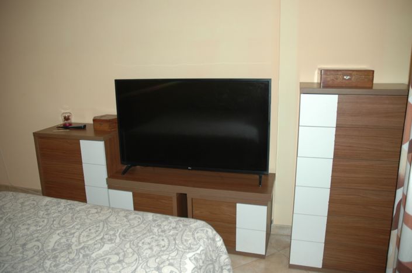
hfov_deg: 67.5
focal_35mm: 27
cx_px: 206
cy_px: 136
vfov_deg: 47.8
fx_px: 309
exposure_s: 1/60
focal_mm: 18
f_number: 3.5
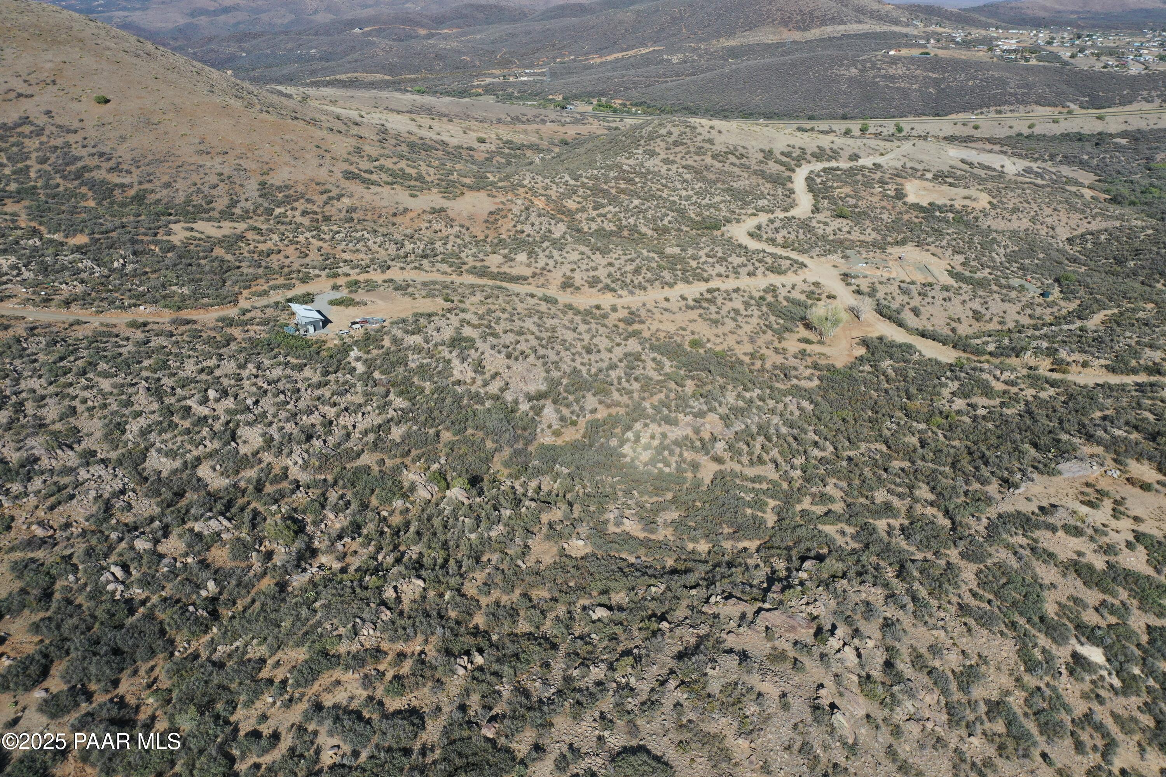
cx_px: 583
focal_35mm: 28
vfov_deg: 46.4
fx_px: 907
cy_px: 388
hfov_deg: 65.5
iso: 100
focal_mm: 10.26
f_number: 5.6
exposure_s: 1/500
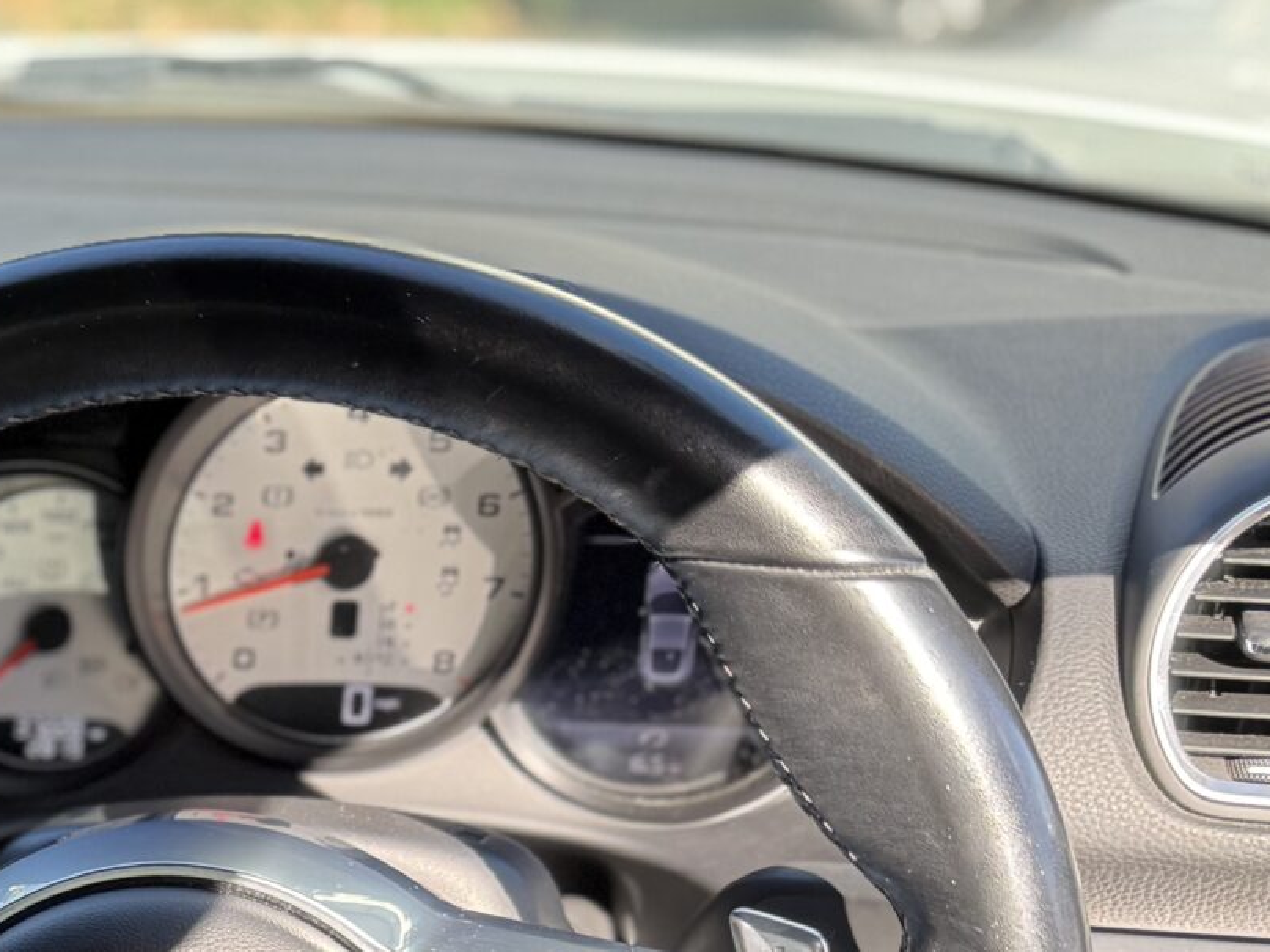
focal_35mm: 76
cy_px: 1329
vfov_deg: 17.8
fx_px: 2788
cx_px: -450
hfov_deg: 22.5
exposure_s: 1/243
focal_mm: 6.76
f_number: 1.78
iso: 125
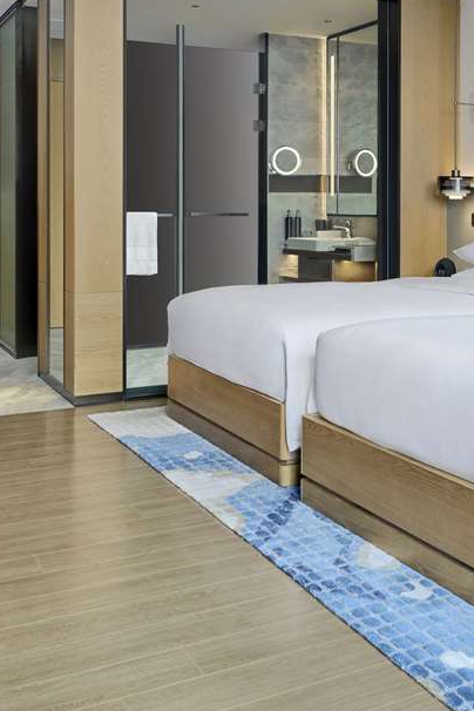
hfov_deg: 27.7
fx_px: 928
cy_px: 184
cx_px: 417
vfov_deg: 40.8
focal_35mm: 47
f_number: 11
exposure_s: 1/60
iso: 200
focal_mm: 19
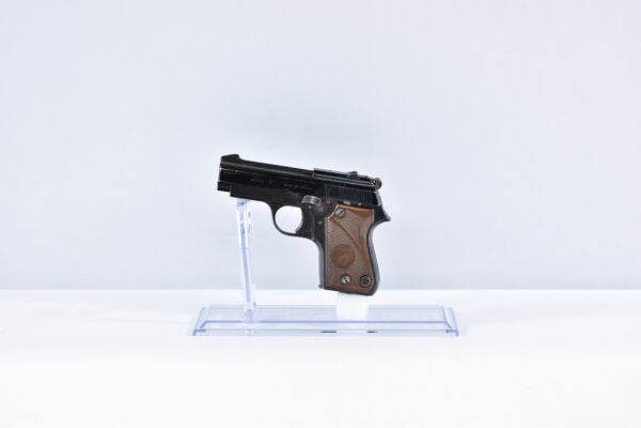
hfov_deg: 27.0
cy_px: 214
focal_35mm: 75
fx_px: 1335
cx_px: 320
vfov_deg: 18.2
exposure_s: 1/20
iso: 640
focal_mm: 50
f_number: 5.6
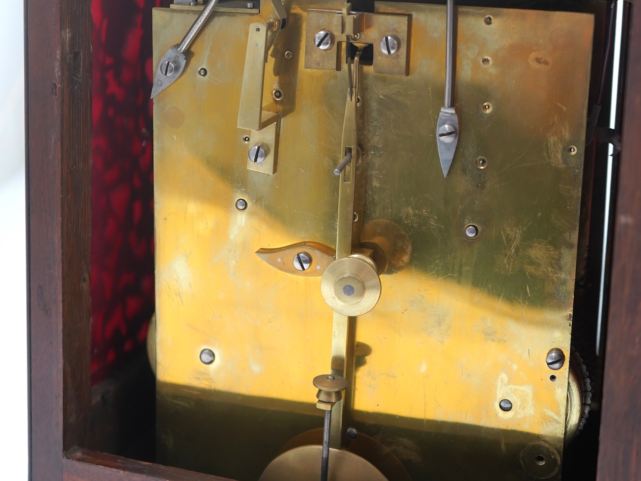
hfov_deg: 32.2
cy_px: 121
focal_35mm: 60
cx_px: 319
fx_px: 1111
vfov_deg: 24.2
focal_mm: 41
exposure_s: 1/80
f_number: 4.5
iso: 640
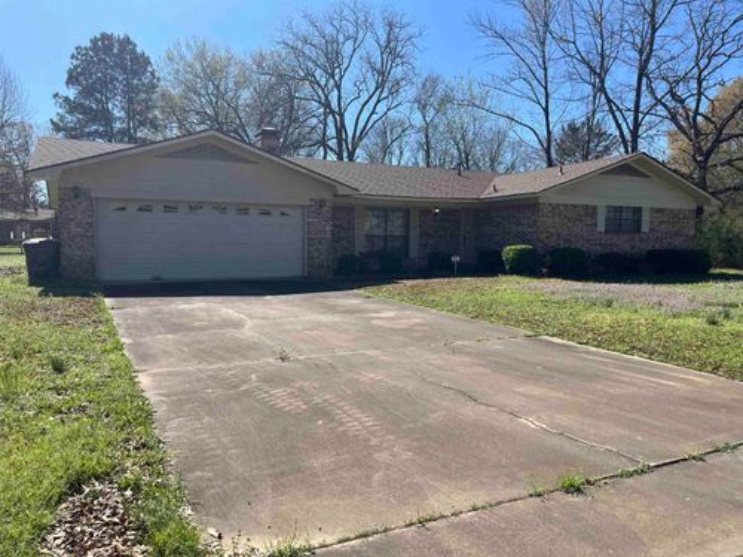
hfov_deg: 67.3
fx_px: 558
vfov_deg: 53.1
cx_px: 372
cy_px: 278
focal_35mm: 26
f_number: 1.6
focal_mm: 5.1
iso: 50
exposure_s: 1/2825
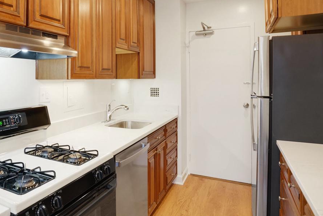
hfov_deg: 67.2
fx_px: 233
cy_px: 73
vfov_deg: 48.8
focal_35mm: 26
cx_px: 104
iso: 1250
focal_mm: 16
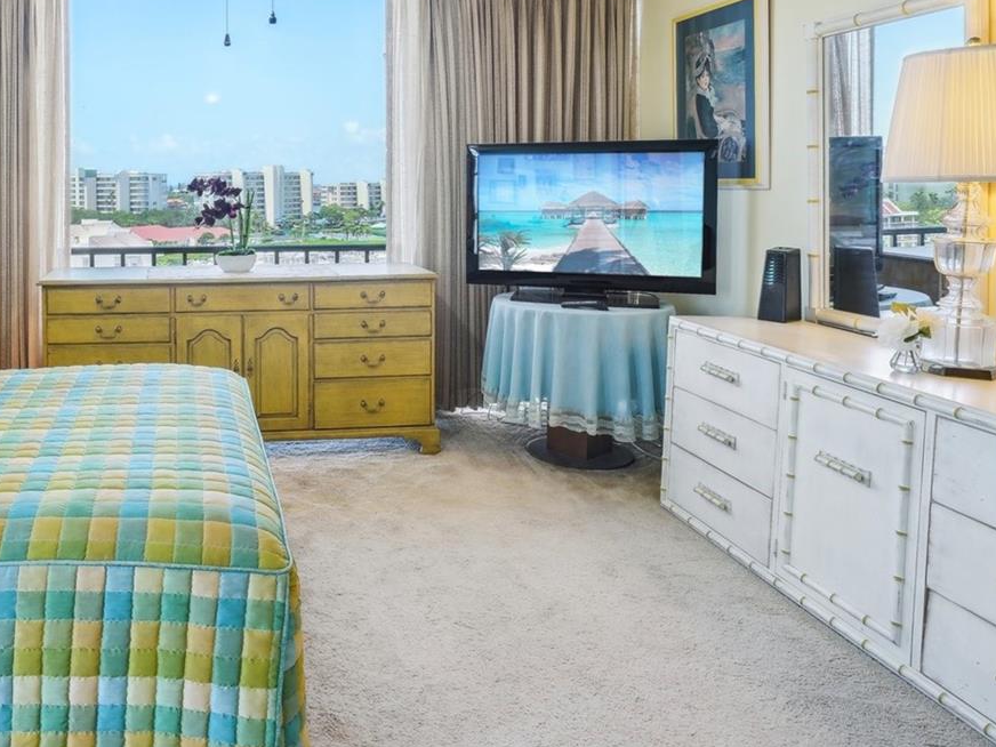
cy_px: 188
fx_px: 863
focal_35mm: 30
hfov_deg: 57.2
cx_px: 258
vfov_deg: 45.2
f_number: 8
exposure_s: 1/25
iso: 400
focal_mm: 17
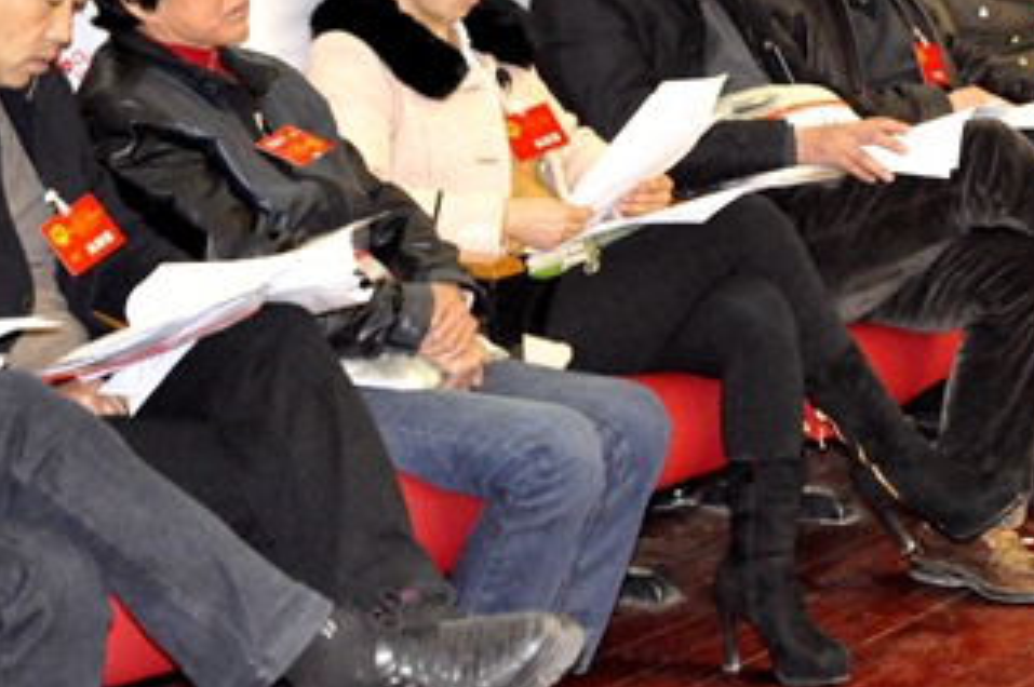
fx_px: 4046
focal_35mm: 141
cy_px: 66
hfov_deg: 14.5
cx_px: 652
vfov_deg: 9.7
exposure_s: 1/40
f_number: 4.5
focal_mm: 50
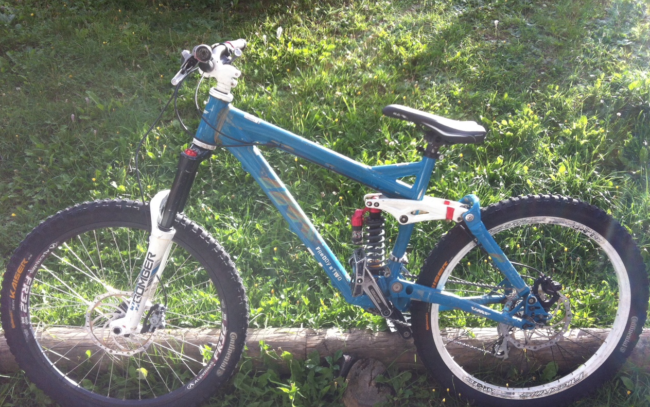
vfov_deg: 33.6
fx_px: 673
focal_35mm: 38
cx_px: 324
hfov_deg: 51.5
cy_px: 216
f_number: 2.8
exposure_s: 1/413
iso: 80
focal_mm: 3.85
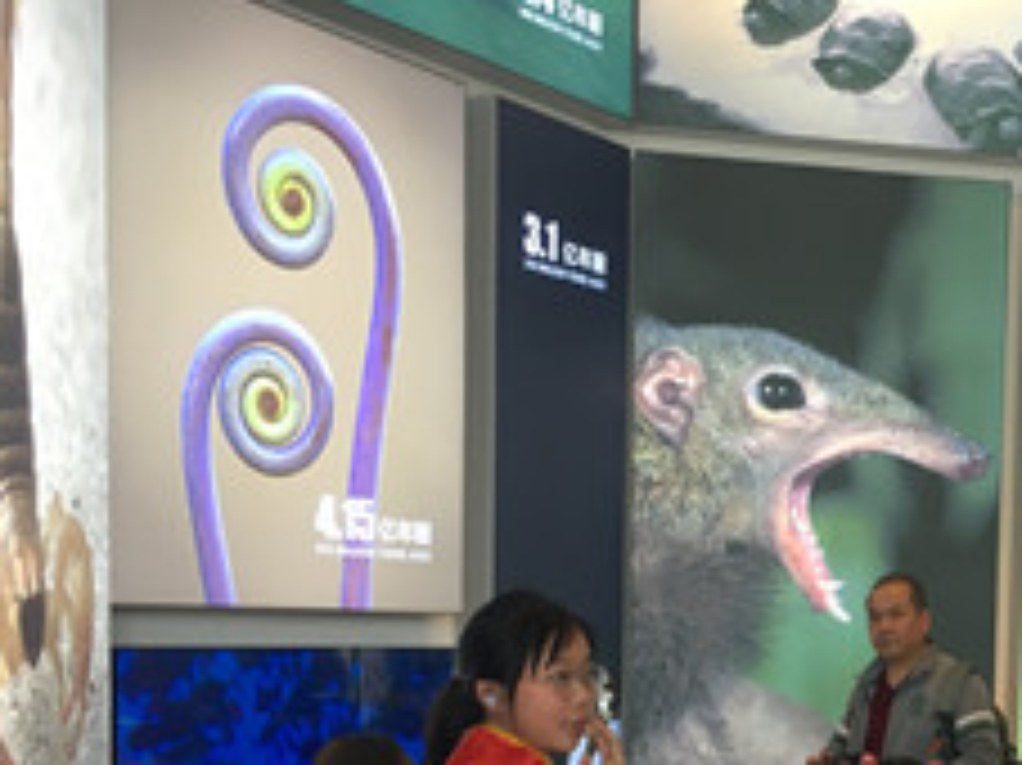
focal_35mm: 64
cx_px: 995
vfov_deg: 22.1
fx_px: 1889
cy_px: 763
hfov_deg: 28.6
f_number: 2.2
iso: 25
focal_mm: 4.15
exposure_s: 1/33
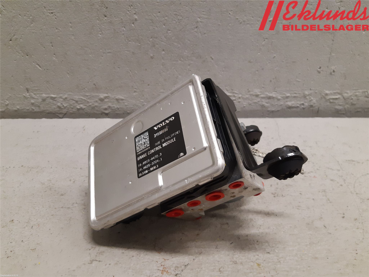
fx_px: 277
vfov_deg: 53.1
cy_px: 138
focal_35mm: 26
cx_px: 184
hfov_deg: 67.3
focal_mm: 3.93
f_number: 1.7
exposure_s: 1/50
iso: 160
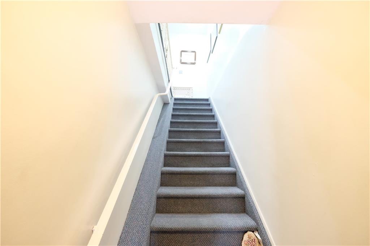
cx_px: 185
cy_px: 123
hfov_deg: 100.4
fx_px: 154
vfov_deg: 77.3
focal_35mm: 15
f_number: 4
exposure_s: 1/30
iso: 4000
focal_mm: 10
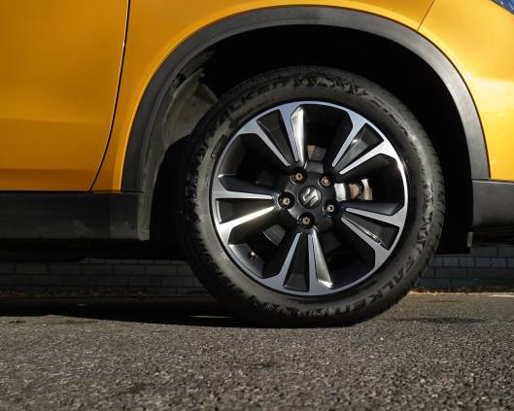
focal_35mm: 43
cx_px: 288
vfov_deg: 35.2
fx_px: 647
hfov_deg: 43.2
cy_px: 206
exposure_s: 1/1000
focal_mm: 25
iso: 400
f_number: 5.6
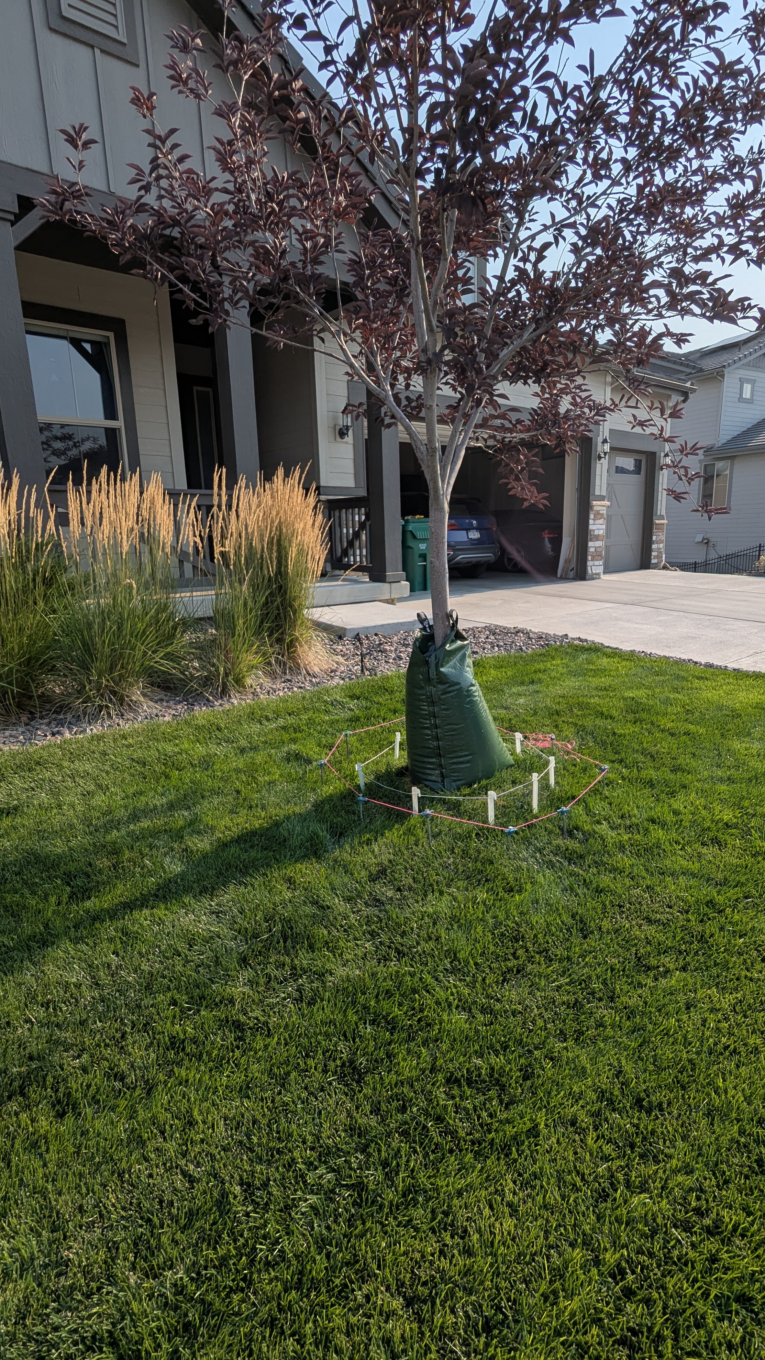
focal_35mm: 18
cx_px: 400
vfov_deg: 92.7
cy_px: 688
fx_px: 649
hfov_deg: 61.0
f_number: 2.2
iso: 46
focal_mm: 2.35
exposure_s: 1/2326
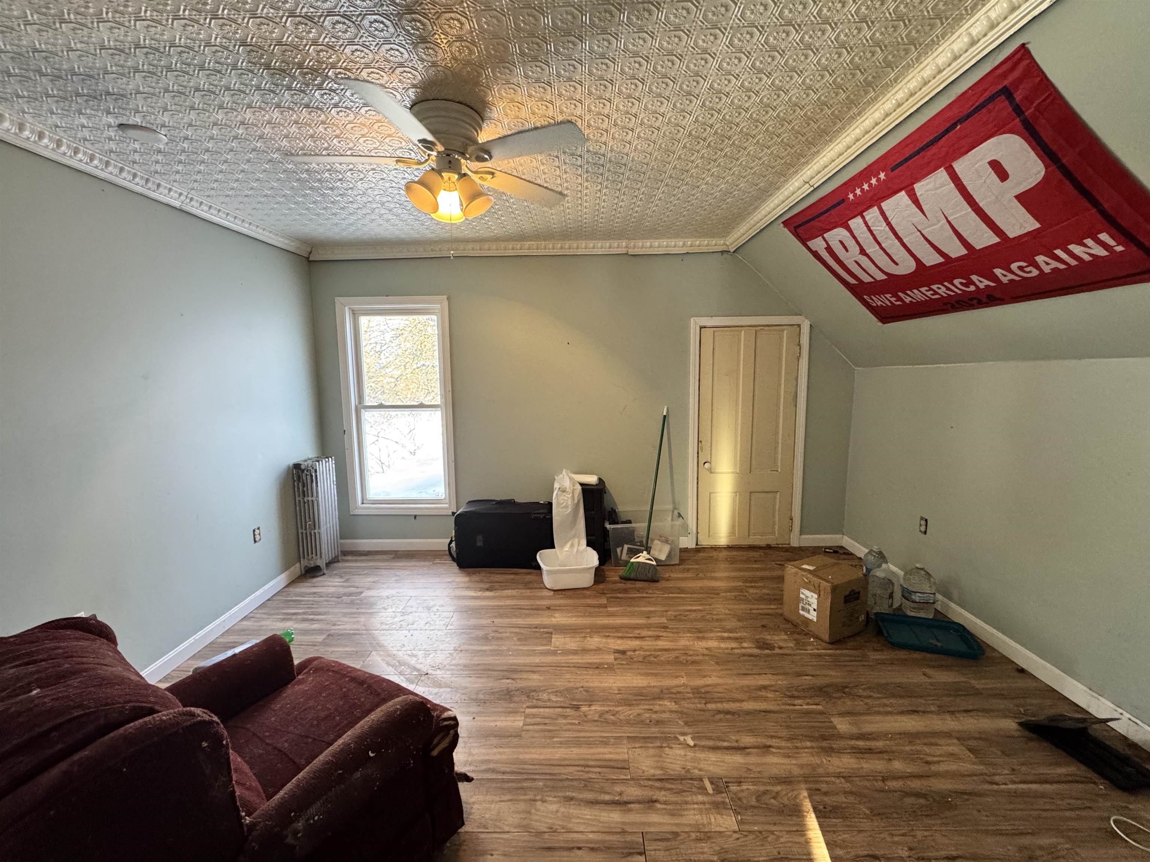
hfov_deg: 102.1
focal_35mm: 14
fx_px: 465
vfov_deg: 85.7
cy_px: 431
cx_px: 575
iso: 320
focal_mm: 2.22
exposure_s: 1/60
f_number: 2.2
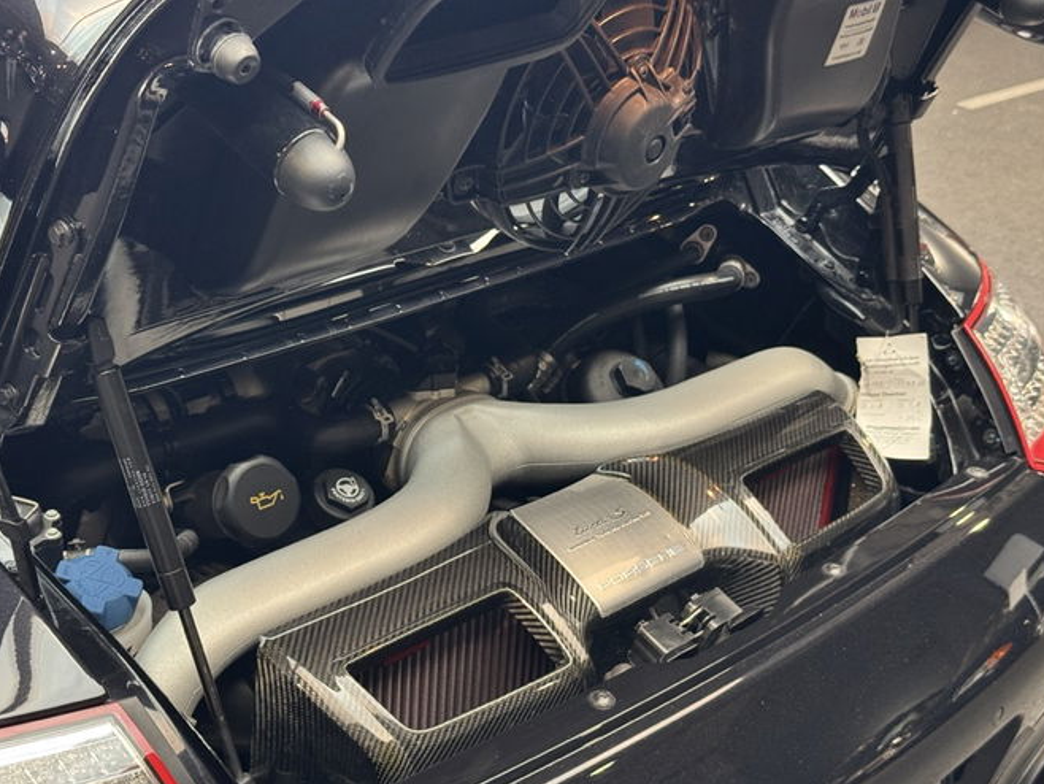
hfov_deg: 34.3
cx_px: 479
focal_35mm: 56
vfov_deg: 26.1
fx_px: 1690
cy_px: 444
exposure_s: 1/33
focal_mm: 6.76
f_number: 1.78
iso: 320
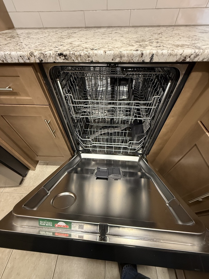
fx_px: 113
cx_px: 104
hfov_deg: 85.7
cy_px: 140
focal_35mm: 14
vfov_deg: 102.1
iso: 500
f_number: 2.2
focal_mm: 2.22
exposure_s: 1/60
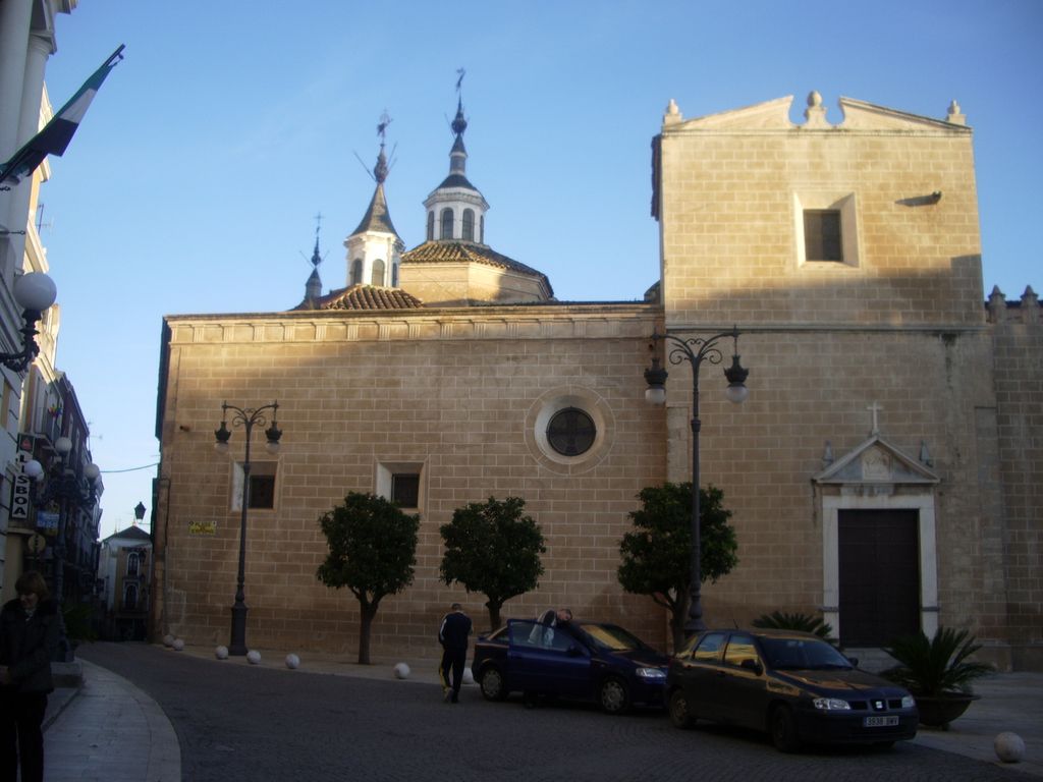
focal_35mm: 35
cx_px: 522
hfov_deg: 52.6
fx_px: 1055
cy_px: 391
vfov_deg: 40.7
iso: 50
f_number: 2.6
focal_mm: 5.8
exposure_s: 1/250
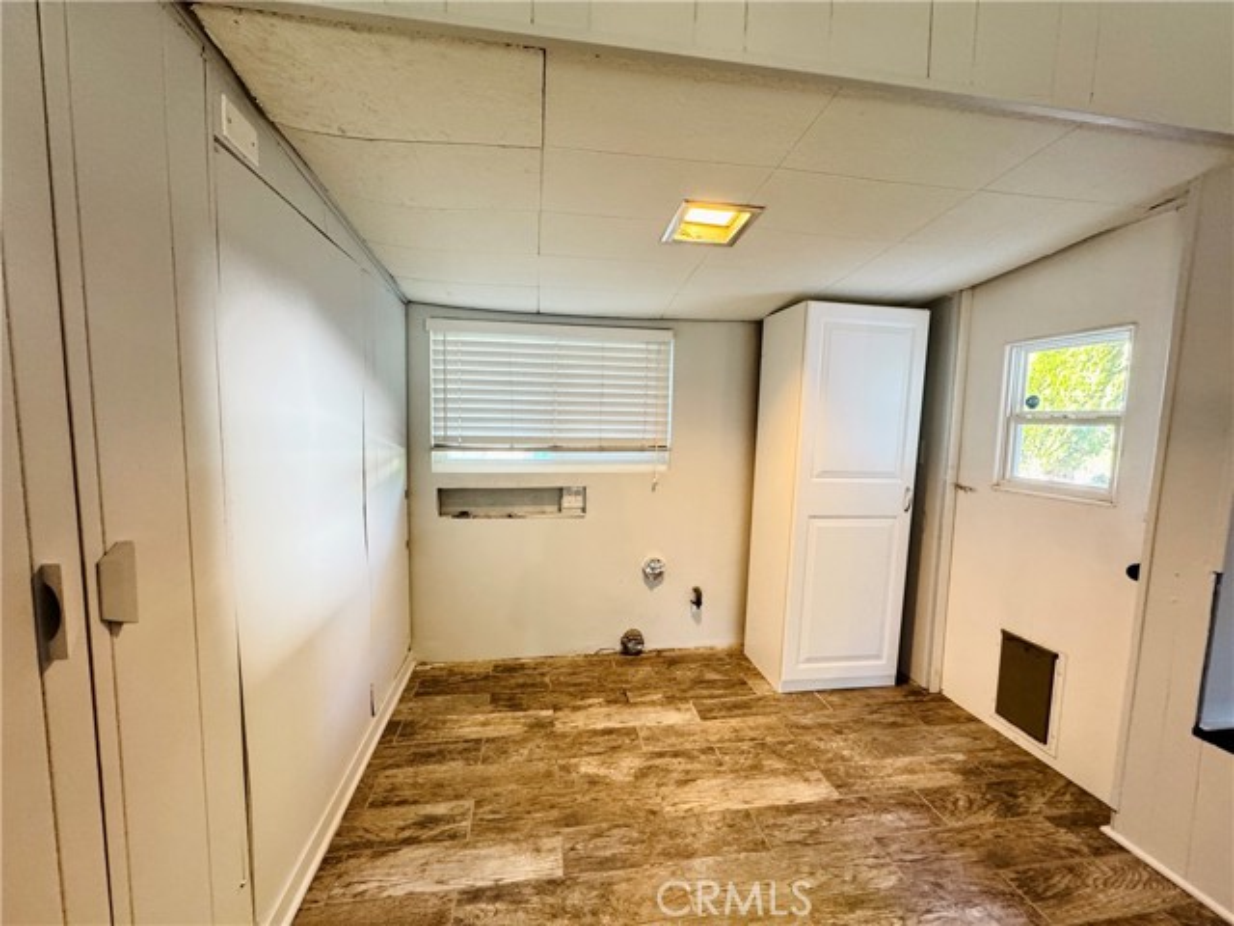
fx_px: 499
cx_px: 617
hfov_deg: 102.1
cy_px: 463
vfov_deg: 85.7
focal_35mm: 14
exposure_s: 1/60
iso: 400
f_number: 2.2
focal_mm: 2.22
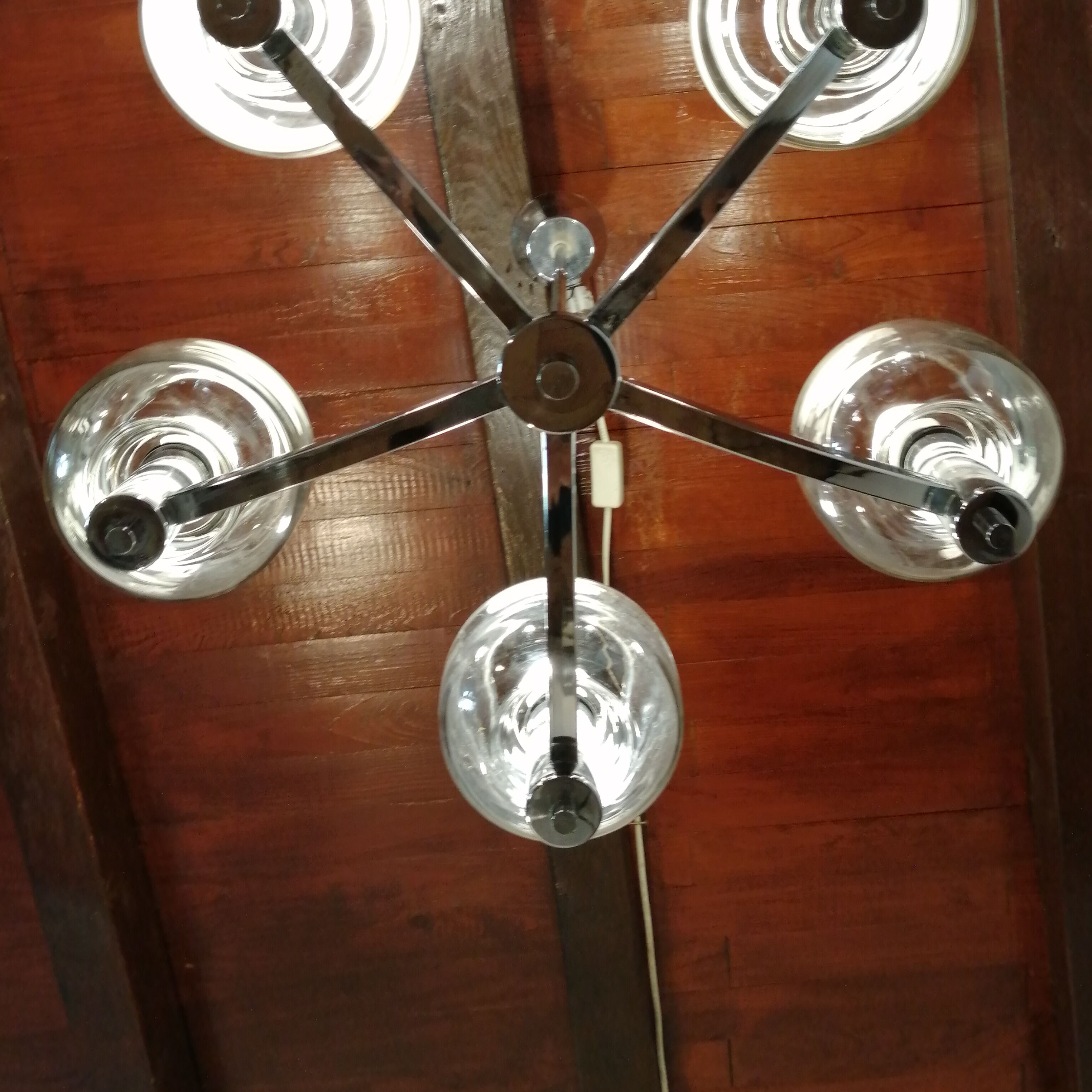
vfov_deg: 40.7
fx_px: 1463
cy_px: 424
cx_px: 555
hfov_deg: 40.9
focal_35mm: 41
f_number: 1.8
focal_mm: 3.46
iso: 100
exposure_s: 1/33.3
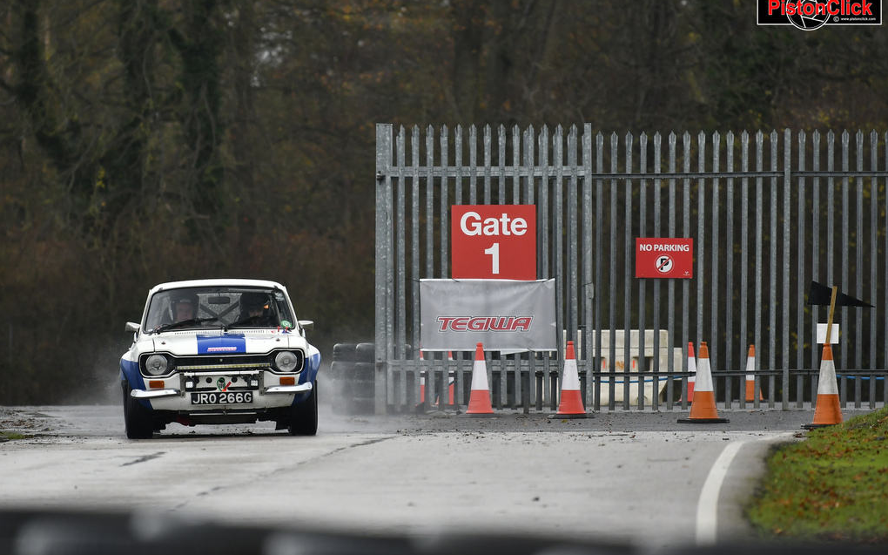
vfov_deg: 4.3
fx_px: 7428
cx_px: 445
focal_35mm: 307
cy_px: 280
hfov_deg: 6.8
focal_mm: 200
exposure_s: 1/400
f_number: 2.8
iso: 500
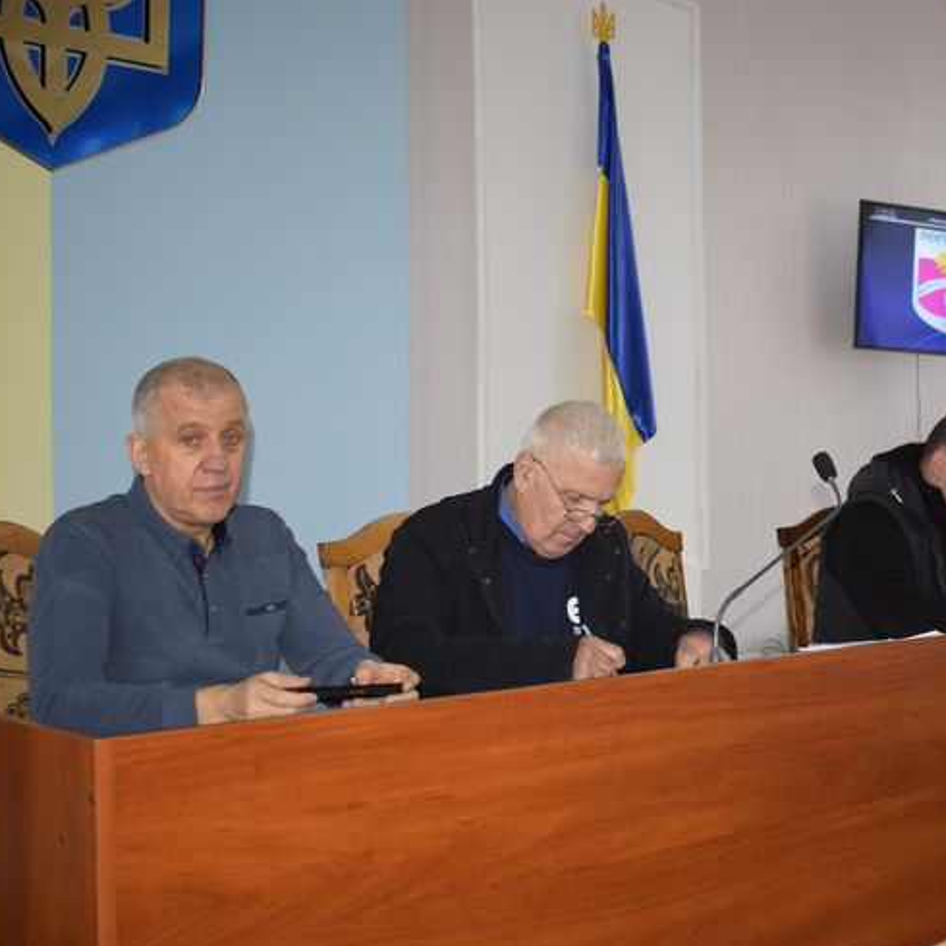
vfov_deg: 32.4
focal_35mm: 53
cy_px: 481
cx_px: 670
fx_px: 1628
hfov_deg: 32.0
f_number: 4.5
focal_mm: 27
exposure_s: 1/80
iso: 800
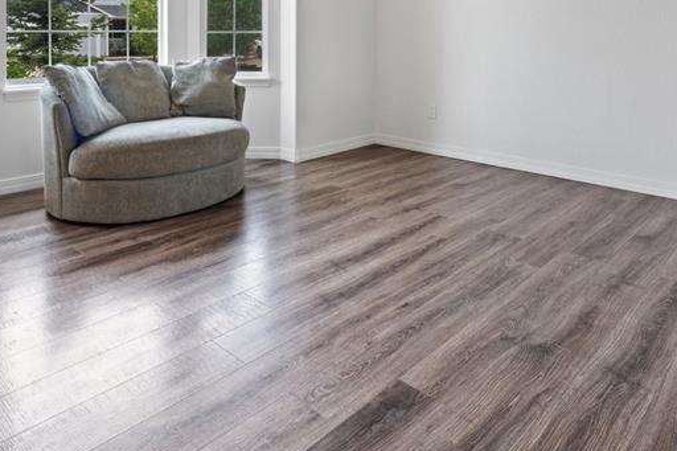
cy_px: 38
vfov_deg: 42.3
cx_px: 298
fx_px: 526
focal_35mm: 28
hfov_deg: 65.3
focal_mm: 14
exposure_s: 1/10
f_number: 9
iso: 400
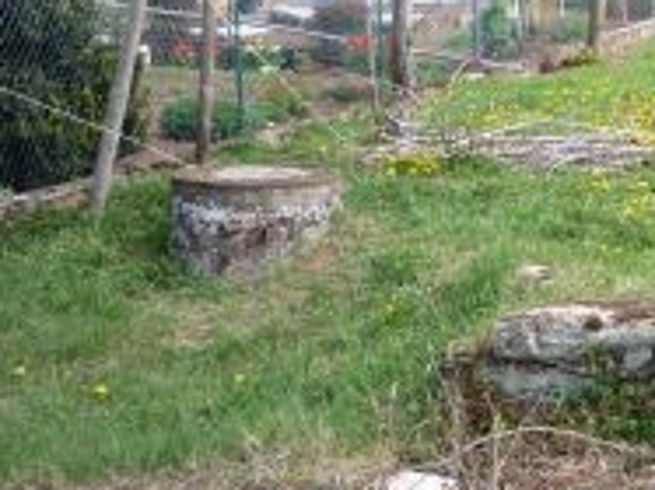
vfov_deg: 18.0
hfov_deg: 21.7
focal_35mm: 82
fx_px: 1551
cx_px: 834
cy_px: 273
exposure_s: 1/320
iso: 100
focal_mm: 5.2
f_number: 4
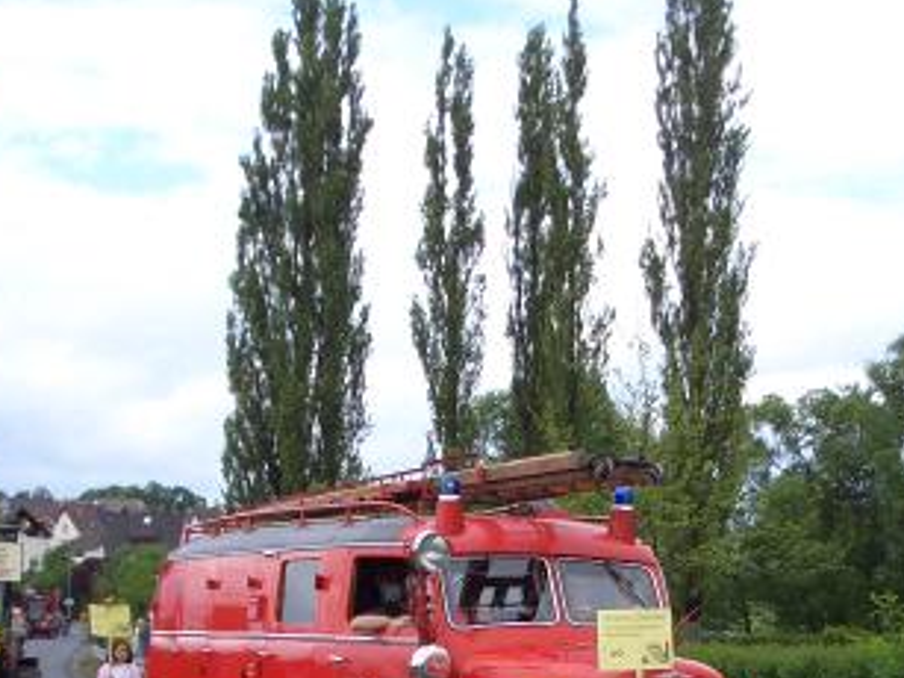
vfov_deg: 19.6
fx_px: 1906
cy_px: 669
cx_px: 521
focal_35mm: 73
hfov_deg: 26.7
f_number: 4.3
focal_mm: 5.8
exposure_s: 1/500
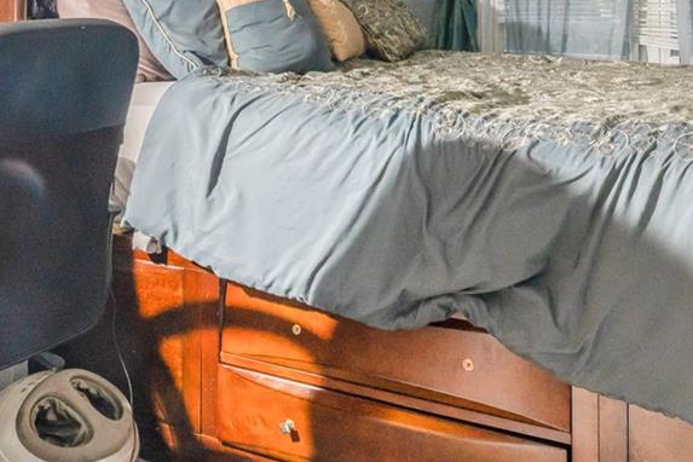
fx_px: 962
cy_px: -52
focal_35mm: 50
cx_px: 203
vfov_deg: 25.0
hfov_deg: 38.9
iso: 2500
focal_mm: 14
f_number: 10
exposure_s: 1/1.25
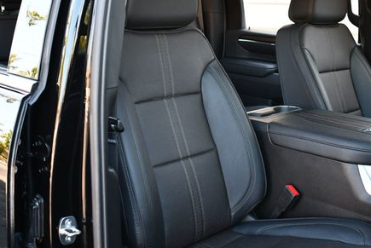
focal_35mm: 53
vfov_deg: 25.6
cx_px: 210
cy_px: 107
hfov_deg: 37.4
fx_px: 547
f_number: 3.5
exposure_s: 1/200
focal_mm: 18
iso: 800
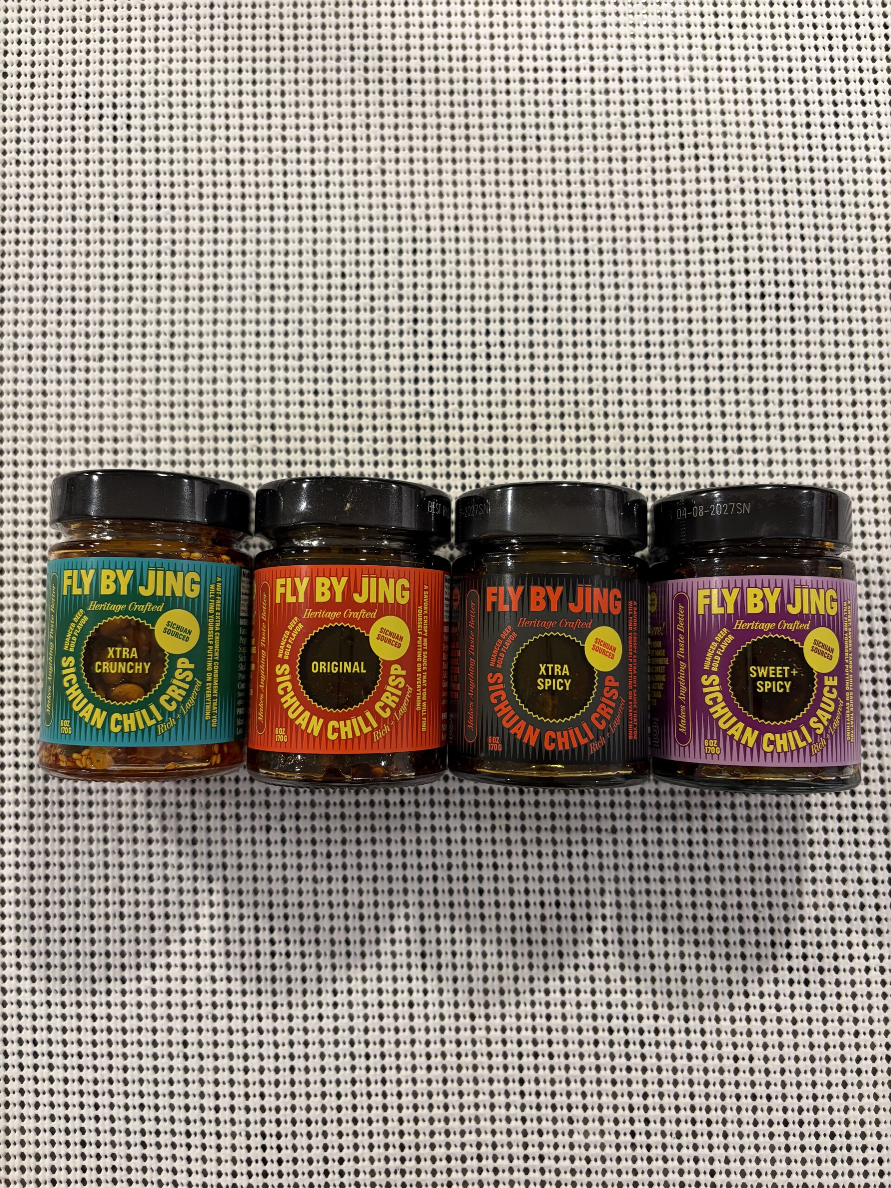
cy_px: 594
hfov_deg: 53.1
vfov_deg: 67.3
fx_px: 892
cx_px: 446
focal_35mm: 26
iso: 160
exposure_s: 1/60
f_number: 1.6
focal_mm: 5.96
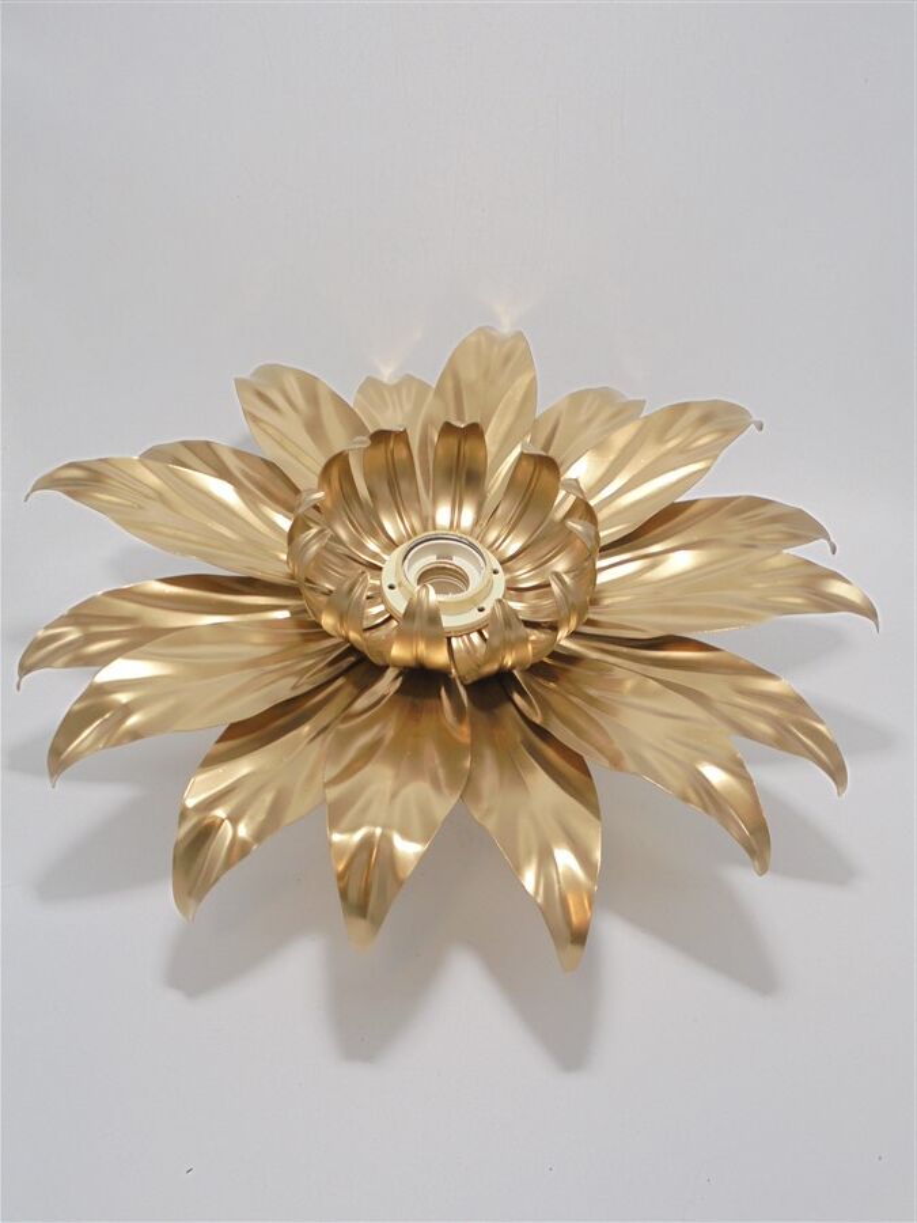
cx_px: 458
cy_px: 612
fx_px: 1201
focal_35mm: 34
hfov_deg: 41.8
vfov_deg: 54.0
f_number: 4
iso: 100
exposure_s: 1/30
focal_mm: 6.1
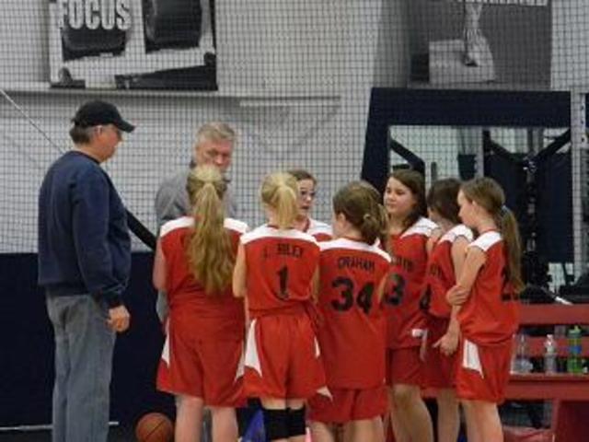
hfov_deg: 8.8
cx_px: 294
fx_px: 3845
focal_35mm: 226
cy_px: 221
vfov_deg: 6.6
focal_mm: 41
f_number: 5.4
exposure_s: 1/30
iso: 800
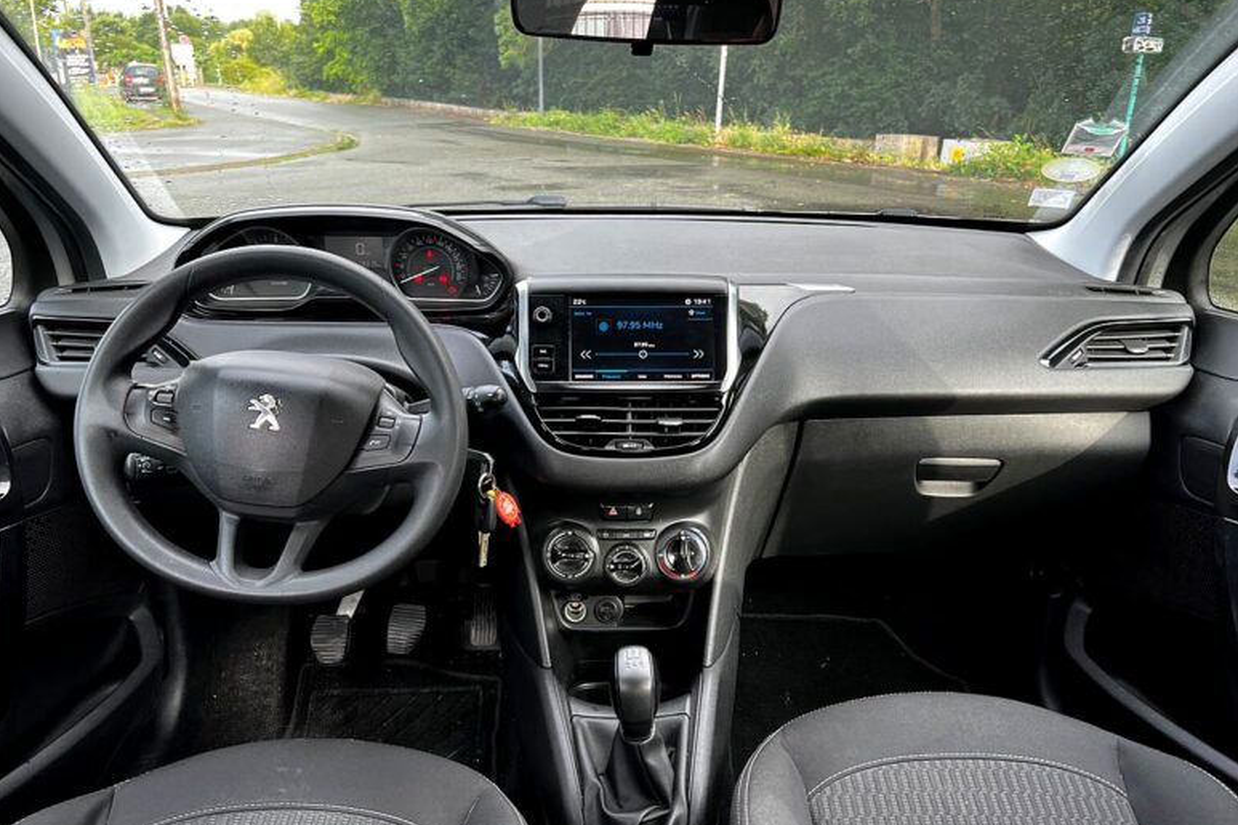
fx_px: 963
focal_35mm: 28
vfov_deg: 46.3
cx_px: 599
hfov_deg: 65.5
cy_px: 458
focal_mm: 5.7
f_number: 1.5
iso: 40
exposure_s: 1/121
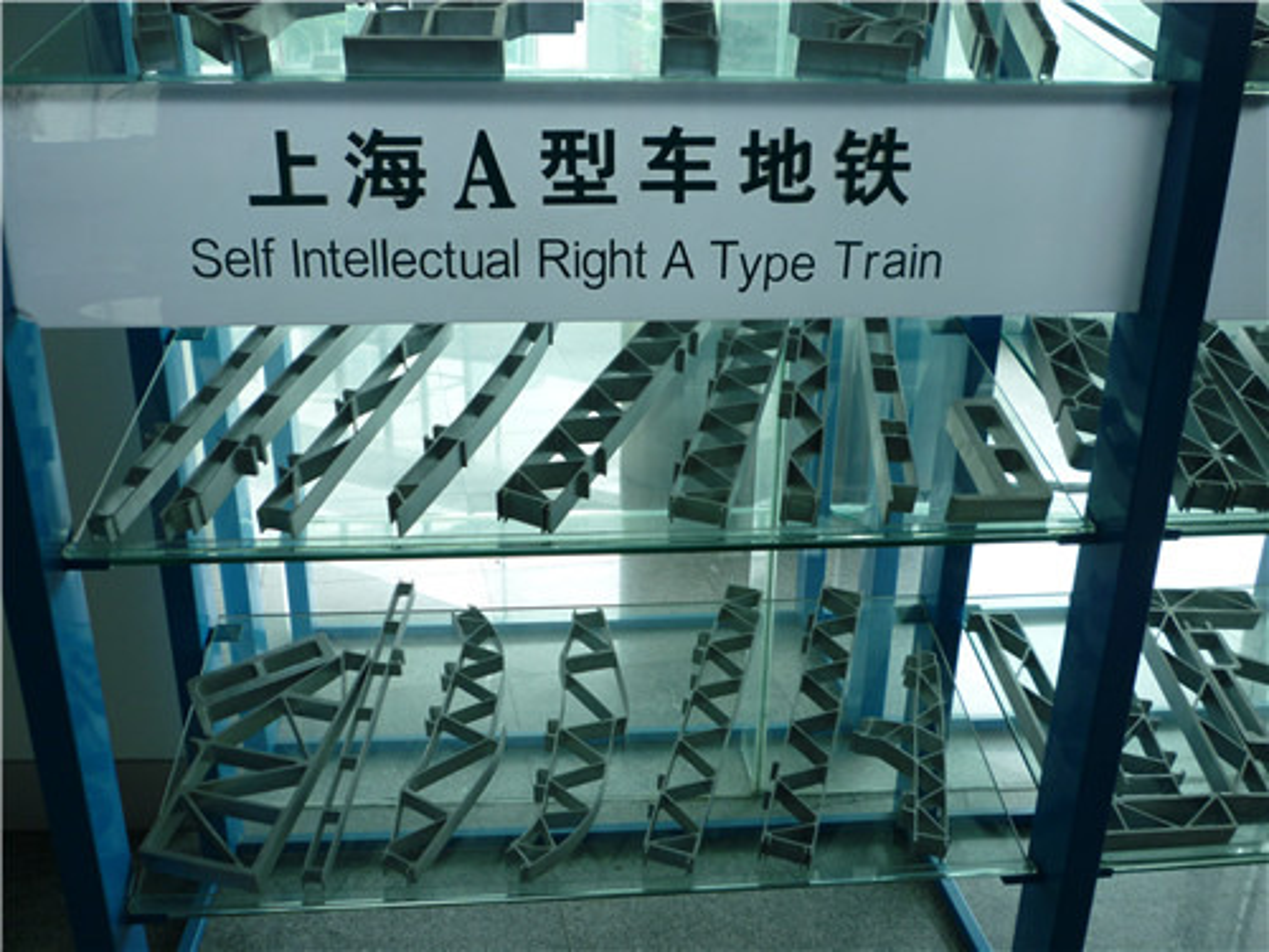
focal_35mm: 29
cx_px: 634
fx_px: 1063
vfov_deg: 48.2
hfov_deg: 61.7
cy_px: 476
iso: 100
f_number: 3.3
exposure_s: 1/8
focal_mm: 5.2
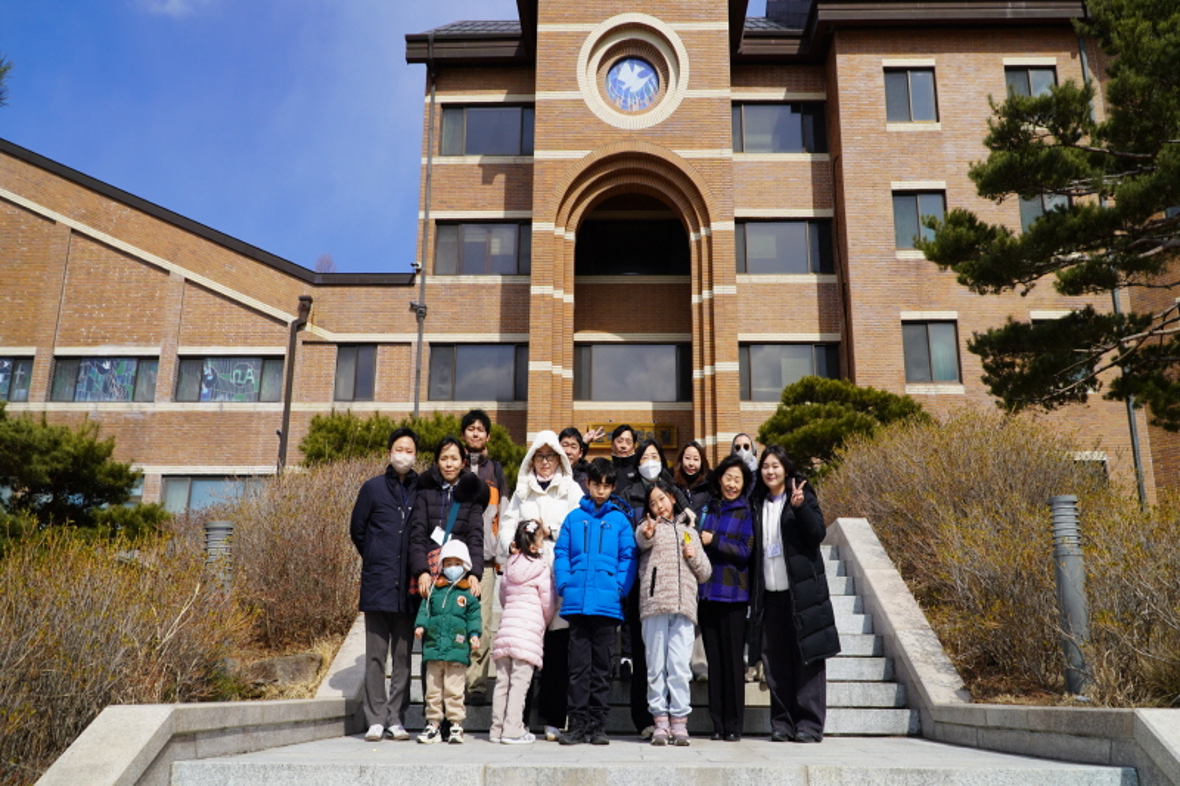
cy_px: 393
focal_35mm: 27
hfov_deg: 67.4
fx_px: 885
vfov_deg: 47.9
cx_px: 590
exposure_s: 1/800
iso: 100
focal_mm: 18
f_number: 5
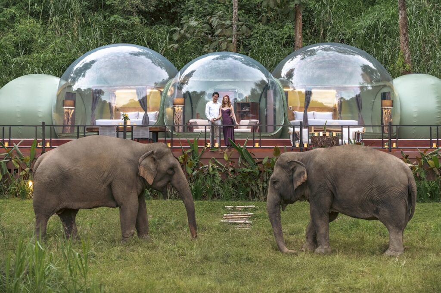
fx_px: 1286
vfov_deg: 13.0
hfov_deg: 19.5
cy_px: 146
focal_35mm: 105
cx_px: 220
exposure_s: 1/100
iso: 1600
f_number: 3.2
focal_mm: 105
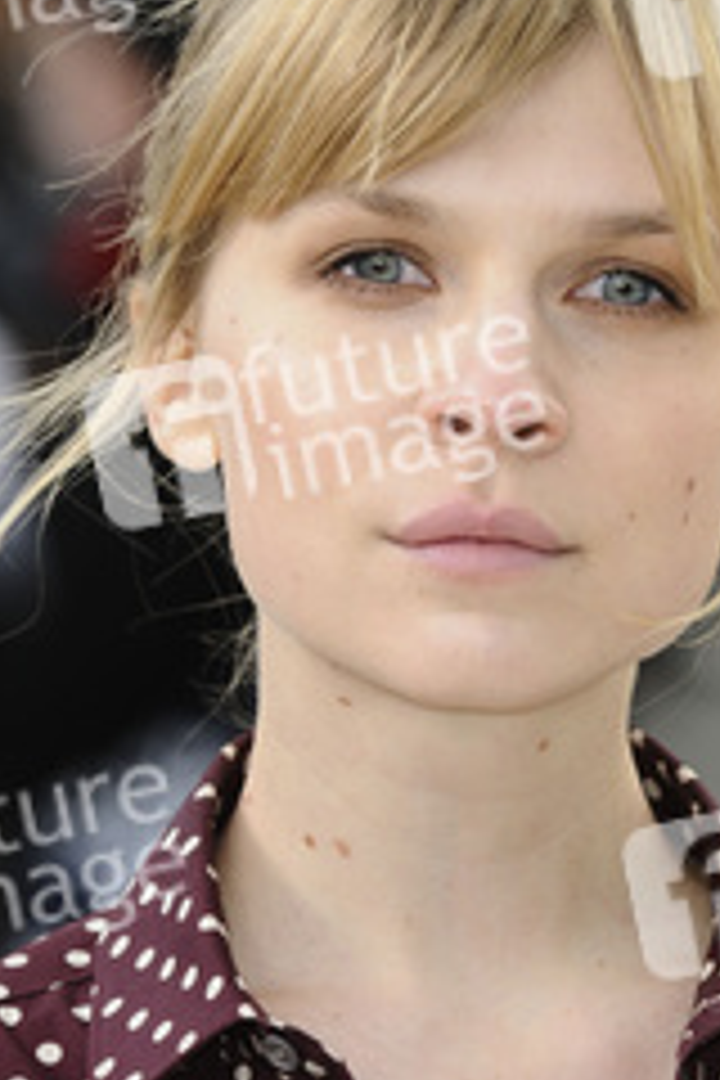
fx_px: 13104
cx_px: 448
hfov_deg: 3.1
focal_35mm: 437
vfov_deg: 4.7
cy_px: 648
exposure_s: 1/250
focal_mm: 175
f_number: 5
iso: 320
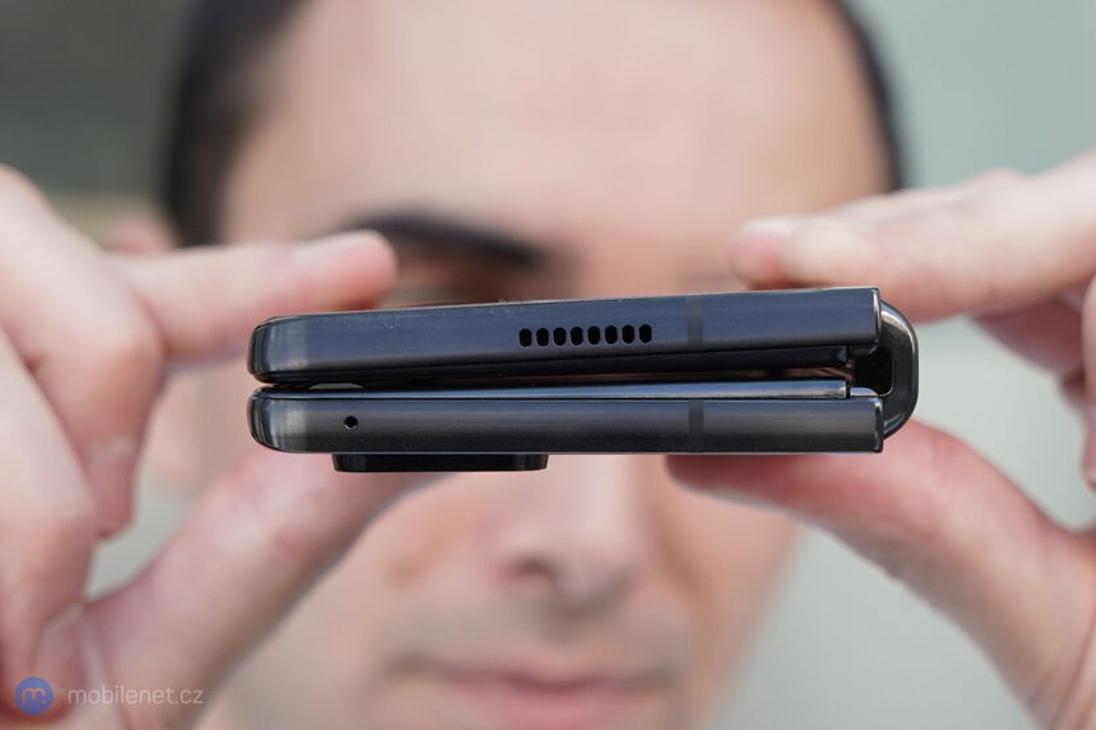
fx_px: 1278
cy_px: 365
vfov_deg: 31.9
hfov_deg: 46.4
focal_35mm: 42
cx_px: 548
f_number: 6.3
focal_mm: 42
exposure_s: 1/250
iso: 500
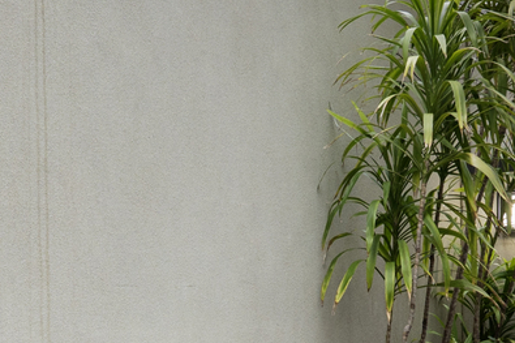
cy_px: 409
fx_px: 1230
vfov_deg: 15.3
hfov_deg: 23.6
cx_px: 184
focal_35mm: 86
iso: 800
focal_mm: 17
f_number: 7.1
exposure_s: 1/250
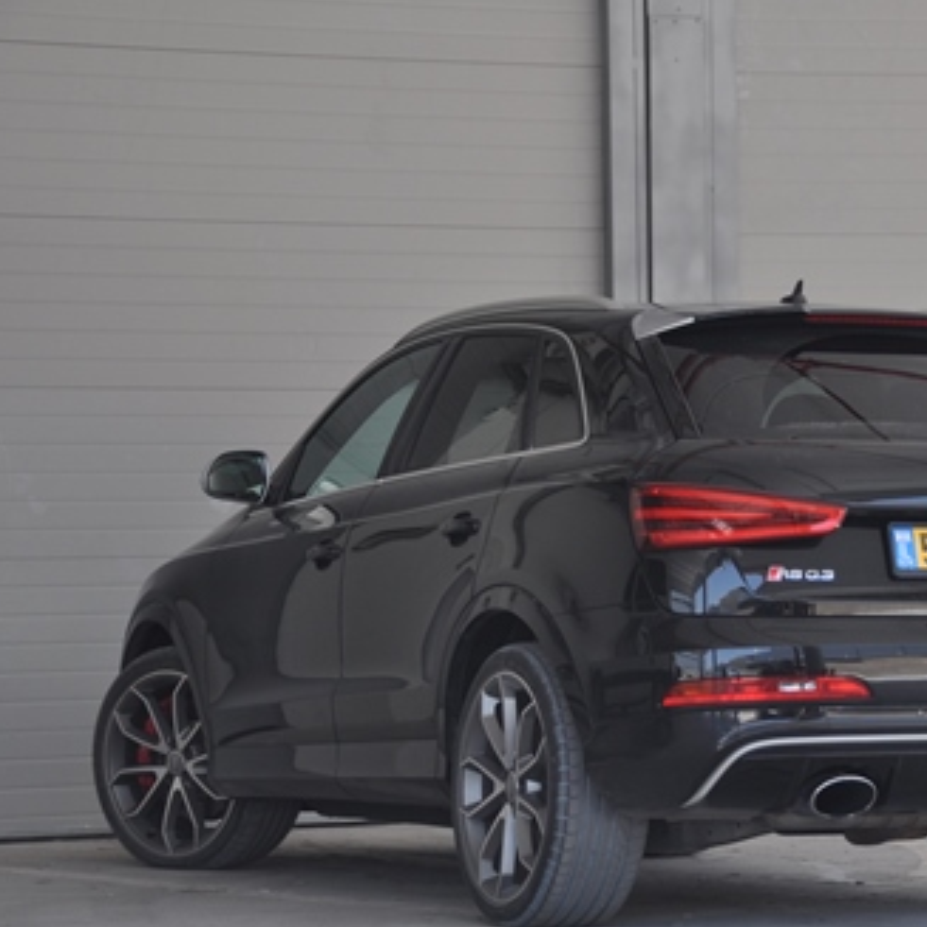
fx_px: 3696
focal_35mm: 122
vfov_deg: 14.3
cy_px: 489
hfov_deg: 14.3
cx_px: 632
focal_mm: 60
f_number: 4.8
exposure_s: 1/200
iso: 250
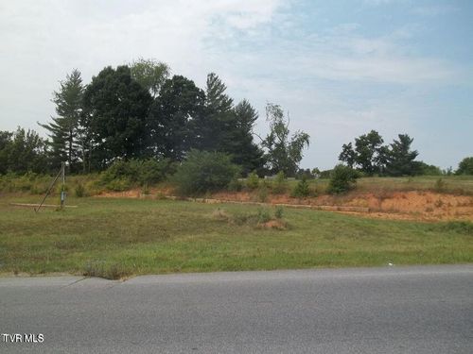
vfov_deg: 42.9
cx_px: 236
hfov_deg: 55.4
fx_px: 451
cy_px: 177
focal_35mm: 33
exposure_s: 1/125
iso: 64
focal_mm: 5.9
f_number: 8
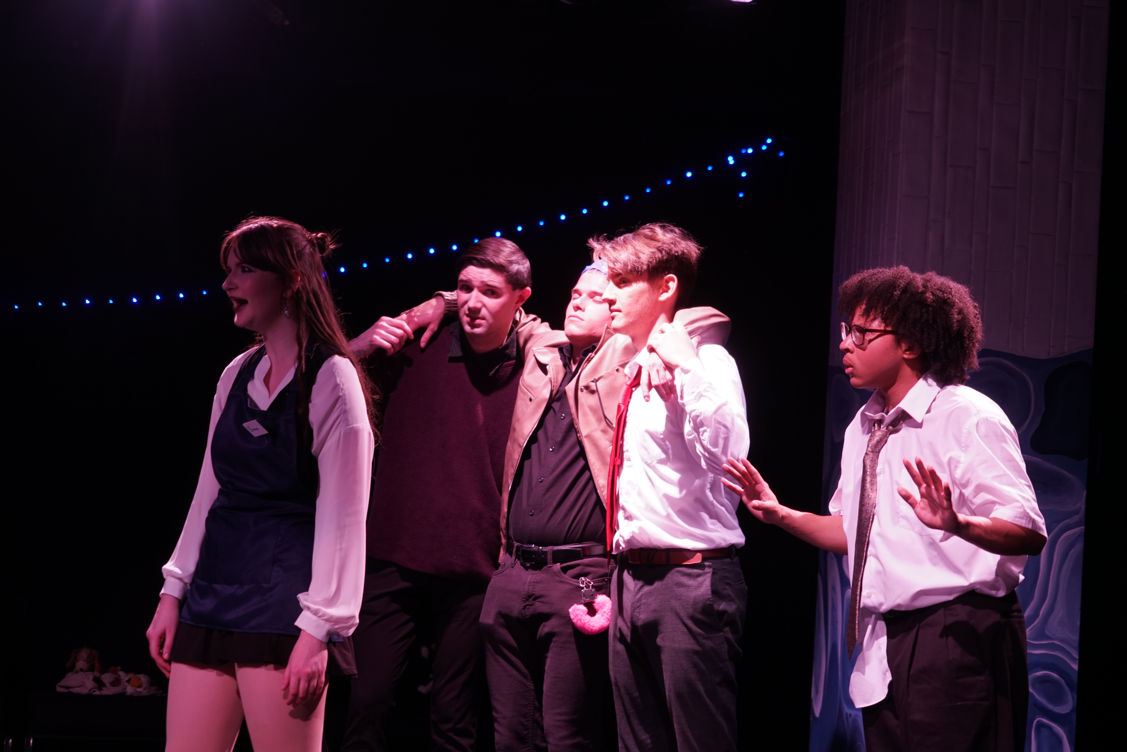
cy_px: 376
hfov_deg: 22.1
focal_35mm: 92
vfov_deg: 14.9
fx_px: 2880
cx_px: 564
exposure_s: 1/15
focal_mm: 92
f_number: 5.6
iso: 800
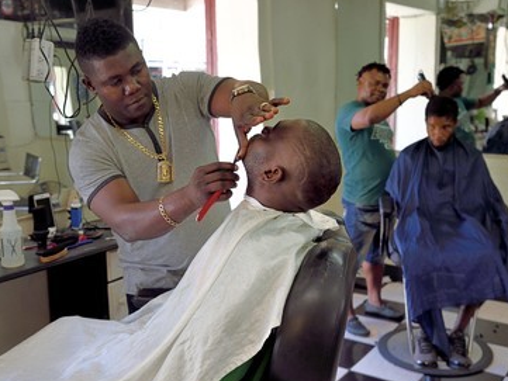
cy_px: 193
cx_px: 267
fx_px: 558
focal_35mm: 38
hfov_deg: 48.9
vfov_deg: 37.7
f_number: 4.5
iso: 800
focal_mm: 34
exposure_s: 1/250
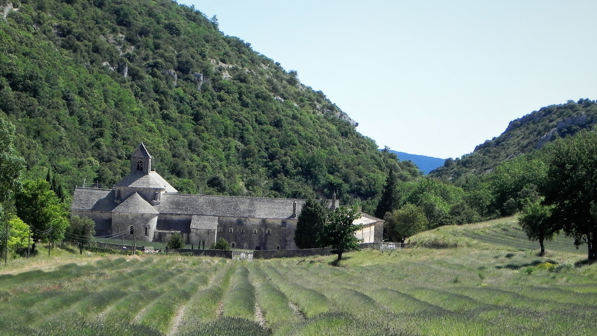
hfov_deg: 15.2
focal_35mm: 141
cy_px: 176
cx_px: 298
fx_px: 2232
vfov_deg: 8.6
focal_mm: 23
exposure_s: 1/404
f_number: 6.3
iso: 160
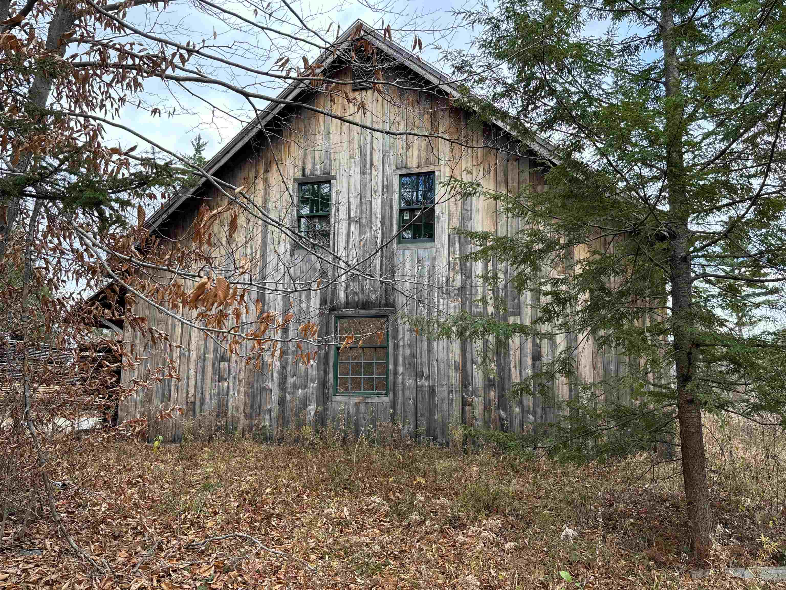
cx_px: 393
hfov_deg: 67.3
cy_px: 295
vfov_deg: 53.1
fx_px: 590
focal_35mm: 26
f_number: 1.6
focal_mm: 5.96
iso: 50
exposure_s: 1/168
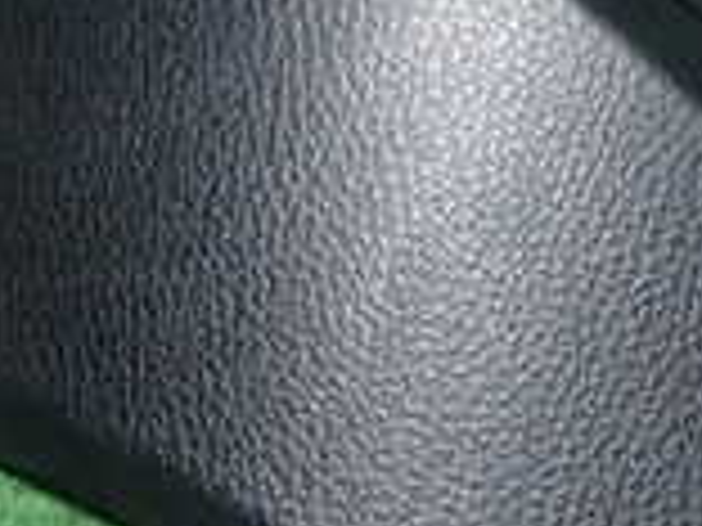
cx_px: 396
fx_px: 2961
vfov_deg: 10.2
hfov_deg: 13.5
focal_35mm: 146
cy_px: 279
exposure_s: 1/40
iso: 800
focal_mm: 6.83
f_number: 8
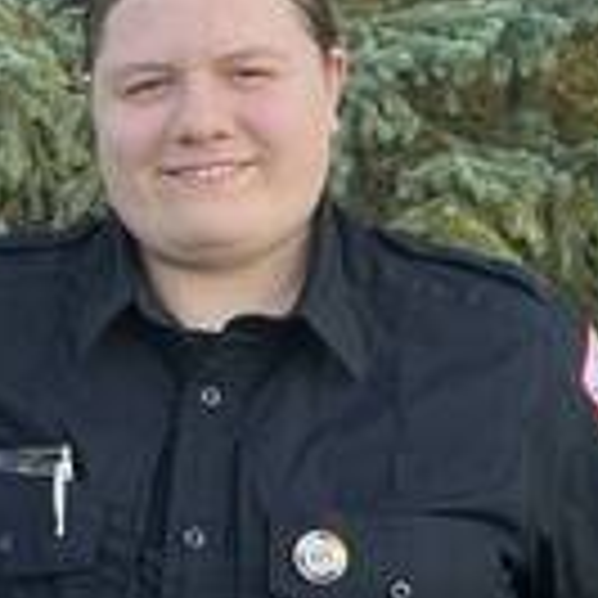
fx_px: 1622
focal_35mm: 83
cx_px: 18
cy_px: 220
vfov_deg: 20.8
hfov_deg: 20.3
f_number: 1.5
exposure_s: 1/199
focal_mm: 5.7
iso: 40
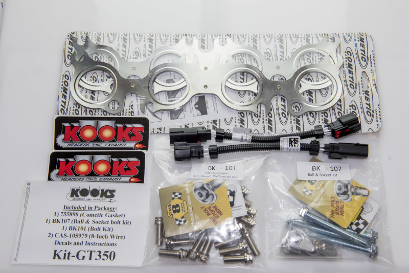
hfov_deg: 41.1
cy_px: 136
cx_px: 204
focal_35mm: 48
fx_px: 546
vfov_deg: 28.1
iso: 160
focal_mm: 48
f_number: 8
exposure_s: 1/50
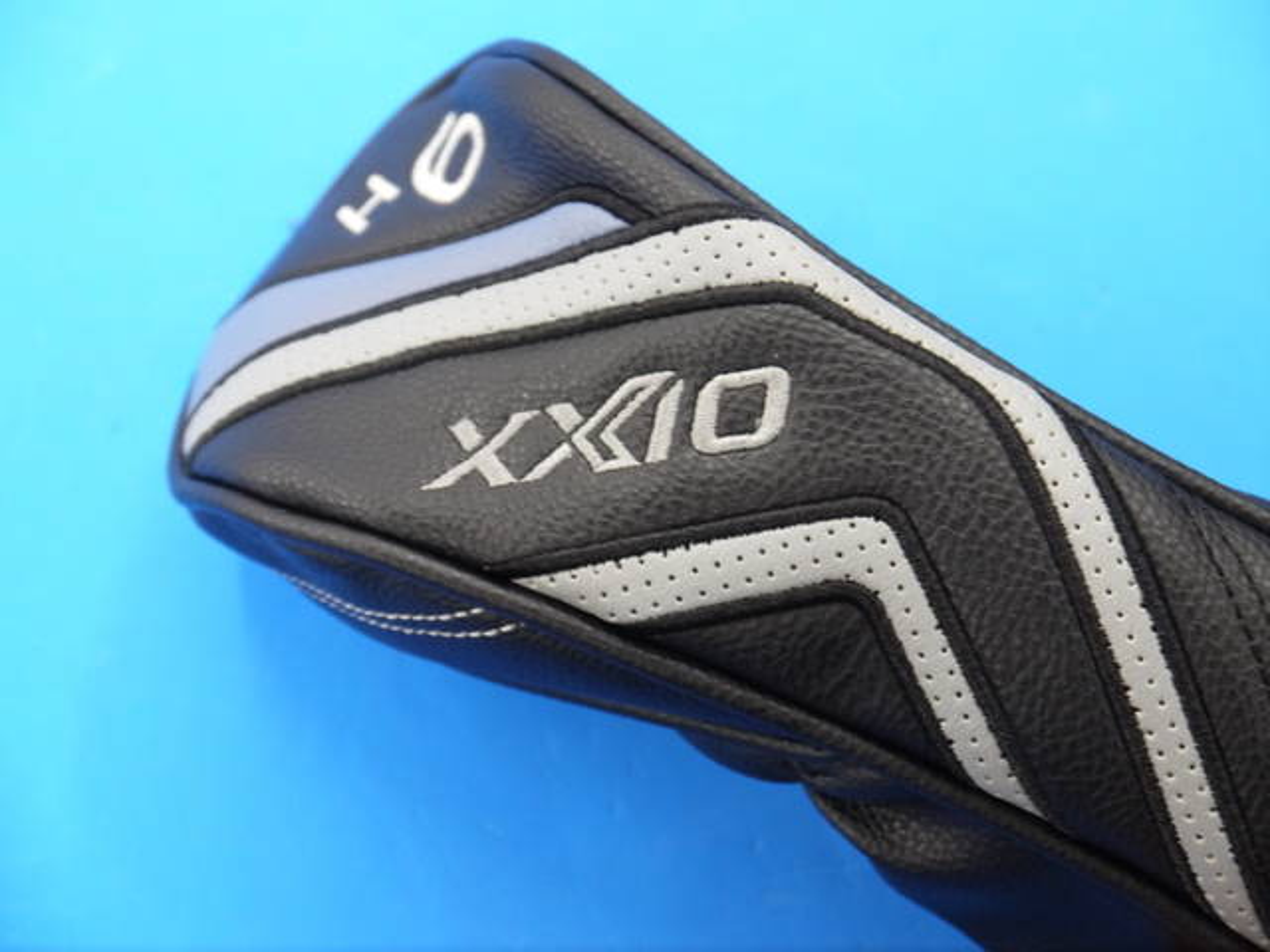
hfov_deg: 23.3
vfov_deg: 17.6
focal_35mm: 84
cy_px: 476
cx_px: 635
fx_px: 3082
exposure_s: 1/50
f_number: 5.6
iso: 800
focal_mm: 42
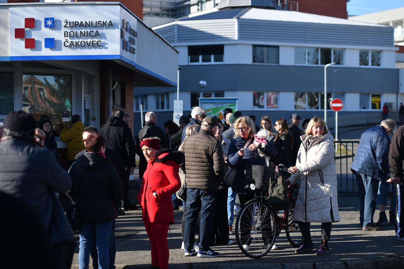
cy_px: 134
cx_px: 202
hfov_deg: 28.8
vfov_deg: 19.5
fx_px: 786
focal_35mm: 70
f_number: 5
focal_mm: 70
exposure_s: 1/1250
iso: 100
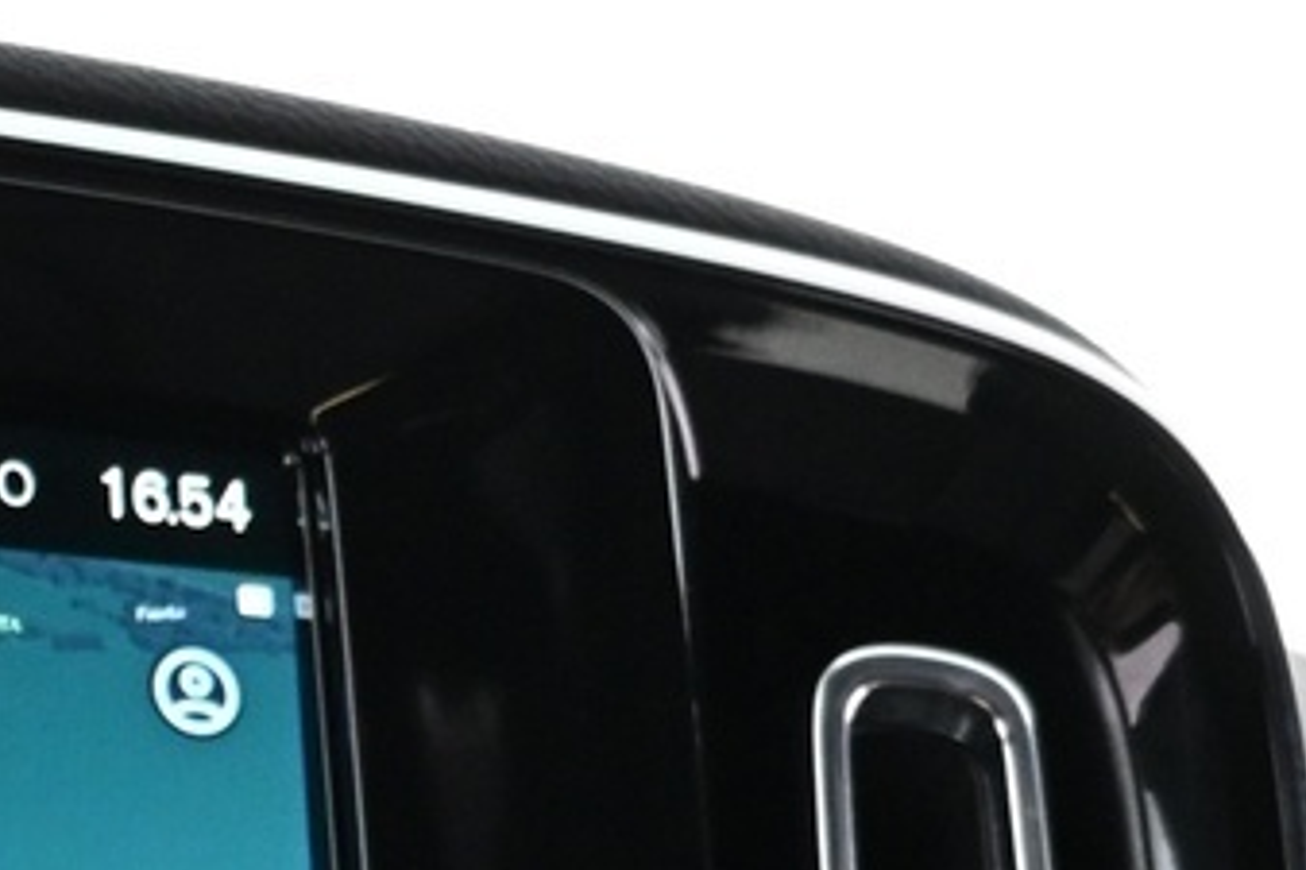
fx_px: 4170
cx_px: -719
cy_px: 1728
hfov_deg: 16.1
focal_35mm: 115
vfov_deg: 10.9
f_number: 3.5
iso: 1600
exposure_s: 1/15
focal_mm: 16
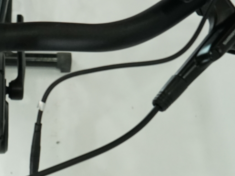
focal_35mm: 133
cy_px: 130
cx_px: -38
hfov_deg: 14.4
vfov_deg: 11.1
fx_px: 903
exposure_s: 1/200
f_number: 8
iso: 2000
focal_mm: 39
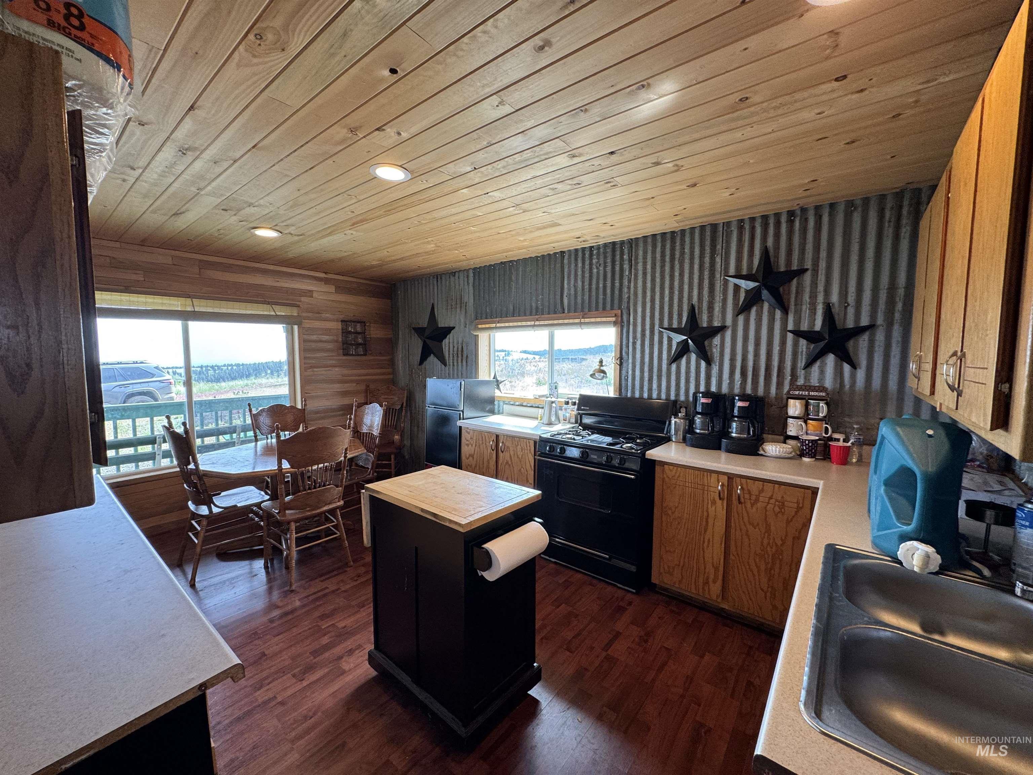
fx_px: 418
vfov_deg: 85.7
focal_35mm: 14
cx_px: 516
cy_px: 388
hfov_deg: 102.1
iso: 125
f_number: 2.2
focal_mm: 2.22
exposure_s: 1/120
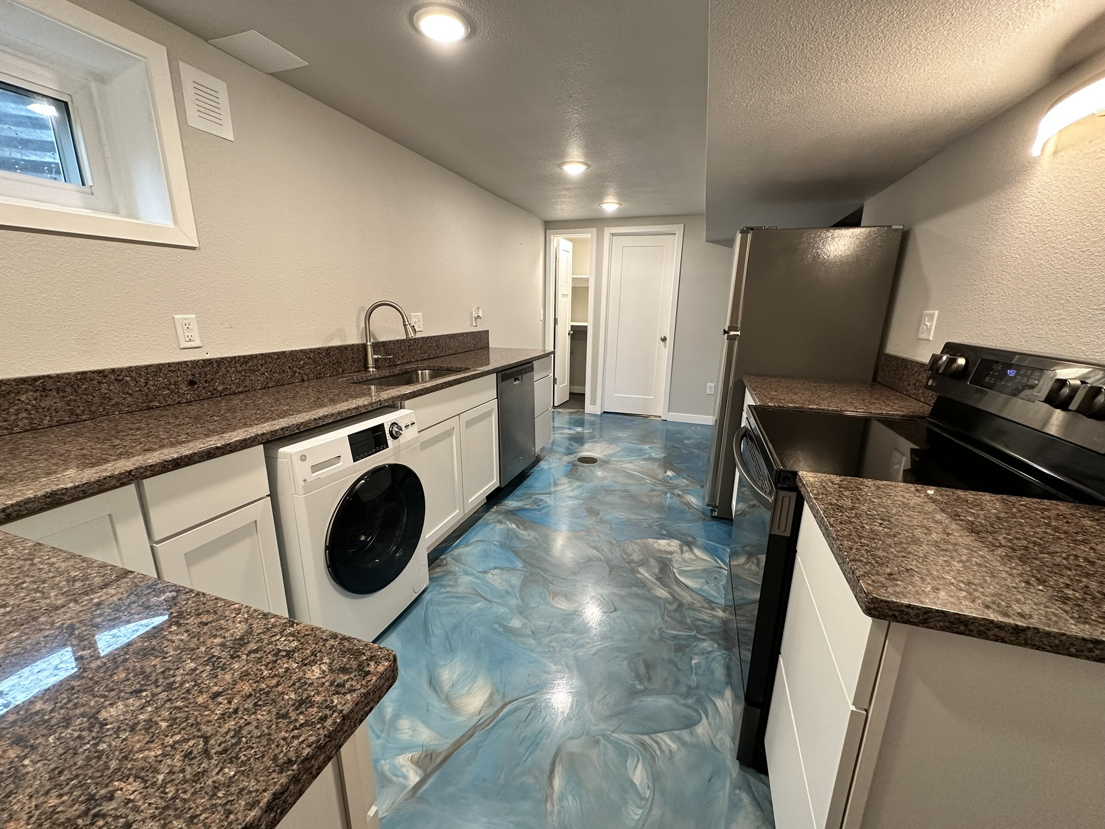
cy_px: 414
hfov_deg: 102.1
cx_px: 552
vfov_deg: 85.7
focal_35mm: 14
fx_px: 447
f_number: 2.2
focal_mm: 2.22
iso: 200
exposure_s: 1/60
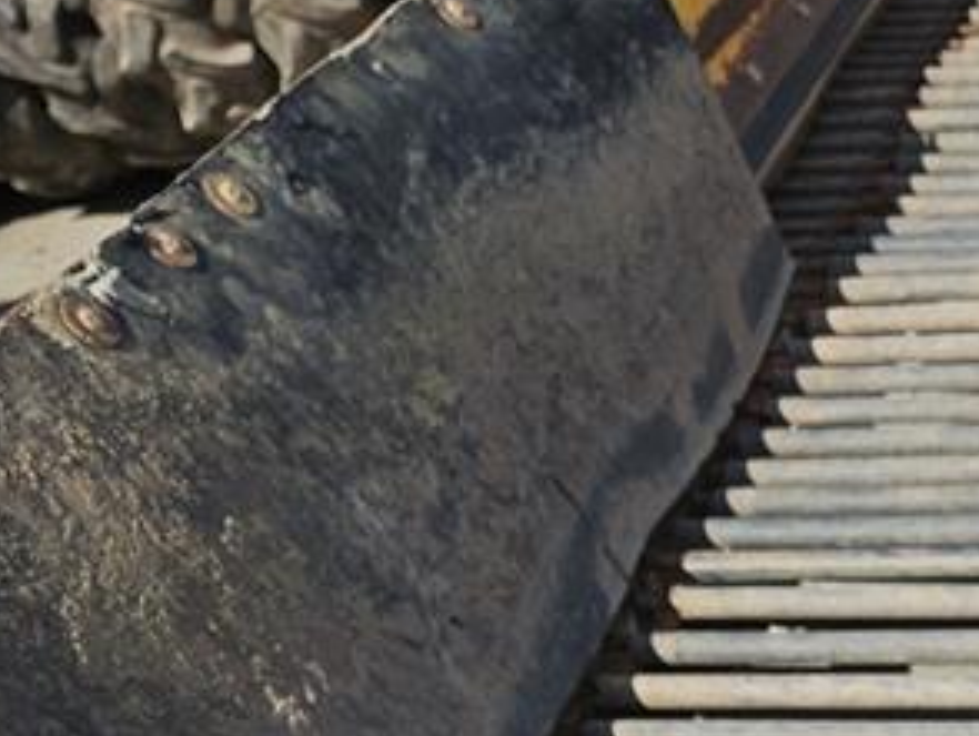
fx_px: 2264
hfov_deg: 23.3
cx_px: 996
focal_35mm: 80
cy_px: 1226
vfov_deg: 16.2
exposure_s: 1/1751
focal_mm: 5.4
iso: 25
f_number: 1.8
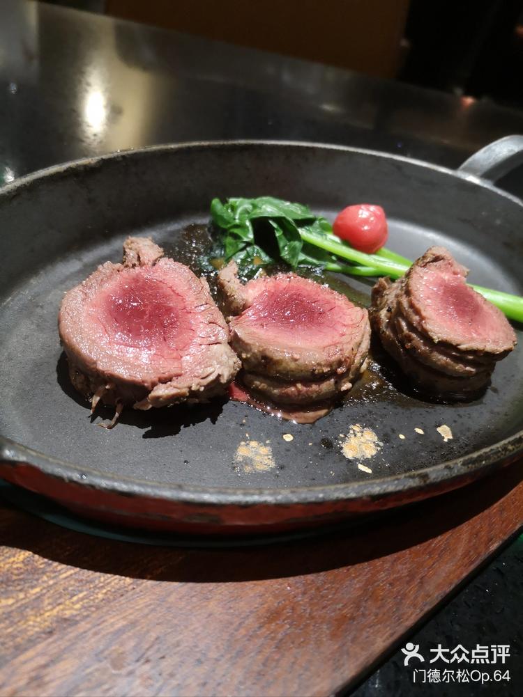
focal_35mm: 27
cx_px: 262
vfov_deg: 65.3
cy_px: 348
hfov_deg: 51.3
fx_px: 544
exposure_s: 1/33.3
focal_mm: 3.95
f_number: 1.8
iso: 320
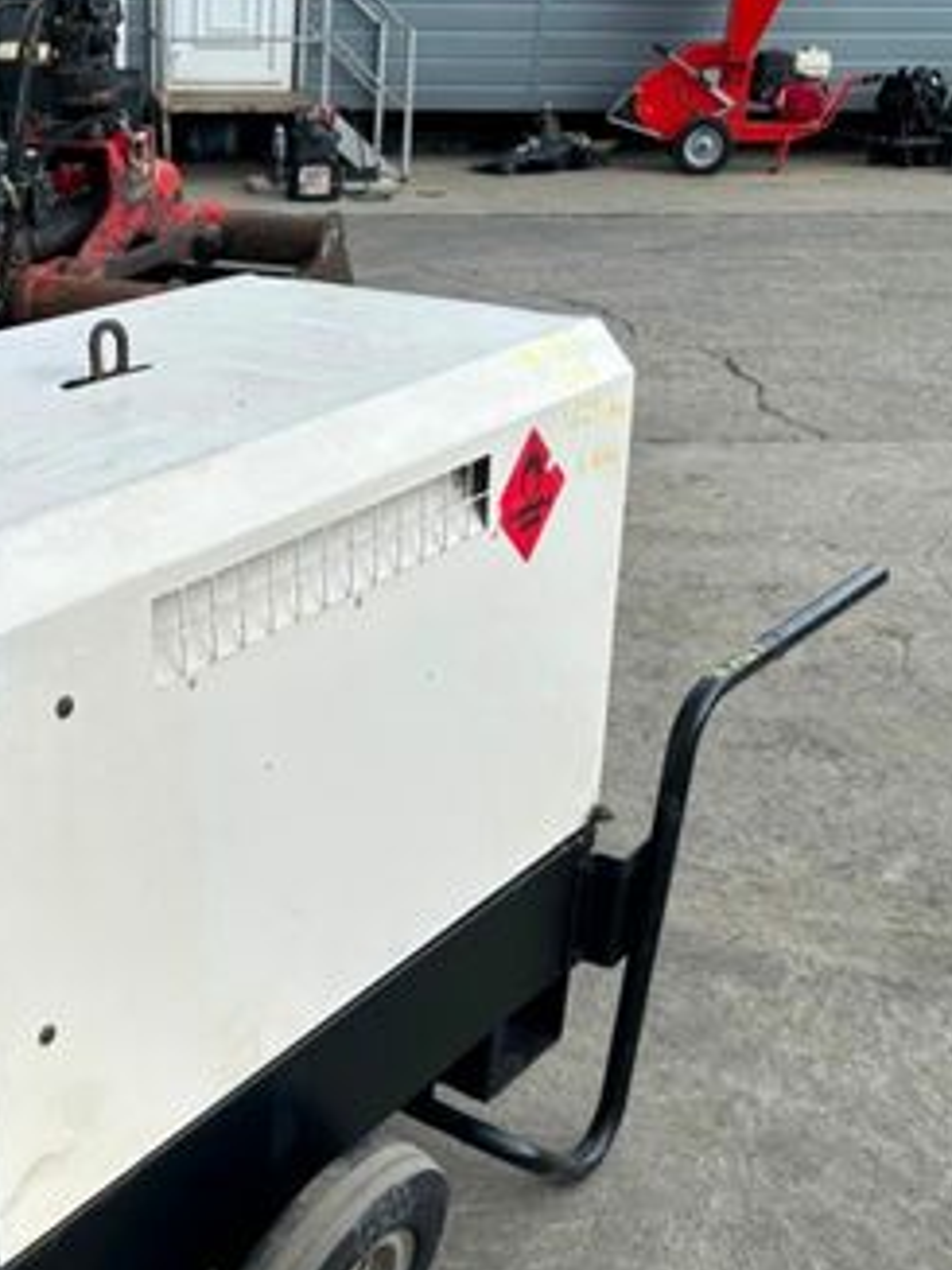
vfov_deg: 42.5
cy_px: 819
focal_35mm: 44
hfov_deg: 31.7
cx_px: 152
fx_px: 1614
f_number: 1.78
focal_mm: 6.86
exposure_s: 1/2732
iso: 80
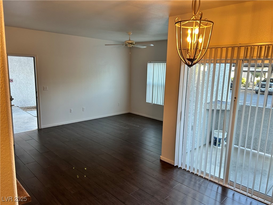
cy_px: 102
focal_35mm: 26
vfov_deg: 53.1
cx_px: 136
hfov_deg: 67.3
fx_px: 205
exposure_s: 1/120
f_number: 1.5
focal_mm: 5.7
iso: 125
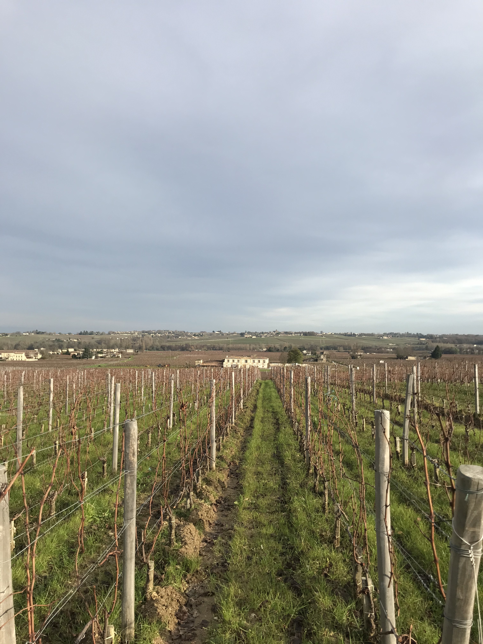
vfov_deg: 63.4
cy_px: 322
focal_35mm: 28
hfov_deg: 49.7
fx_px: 521
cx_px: 242
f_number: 1.8
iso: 20
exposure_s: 1/1008
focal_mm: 3.99
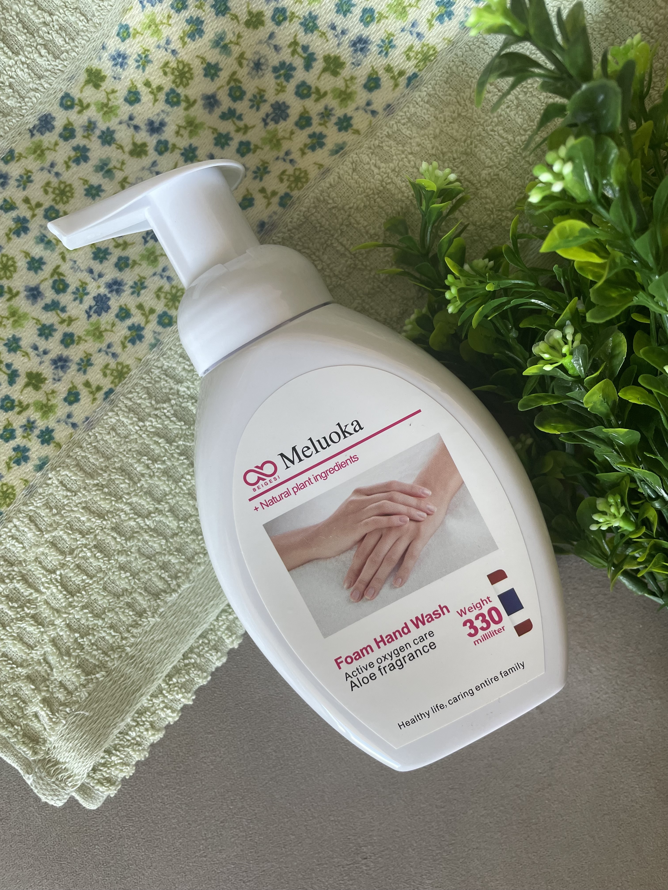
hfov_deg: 53.1
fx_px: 669
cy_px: 445
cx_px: 334
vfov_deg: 67.3
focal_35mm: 26
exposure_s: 1/104
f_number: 1.6
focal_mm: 4.2
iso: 125
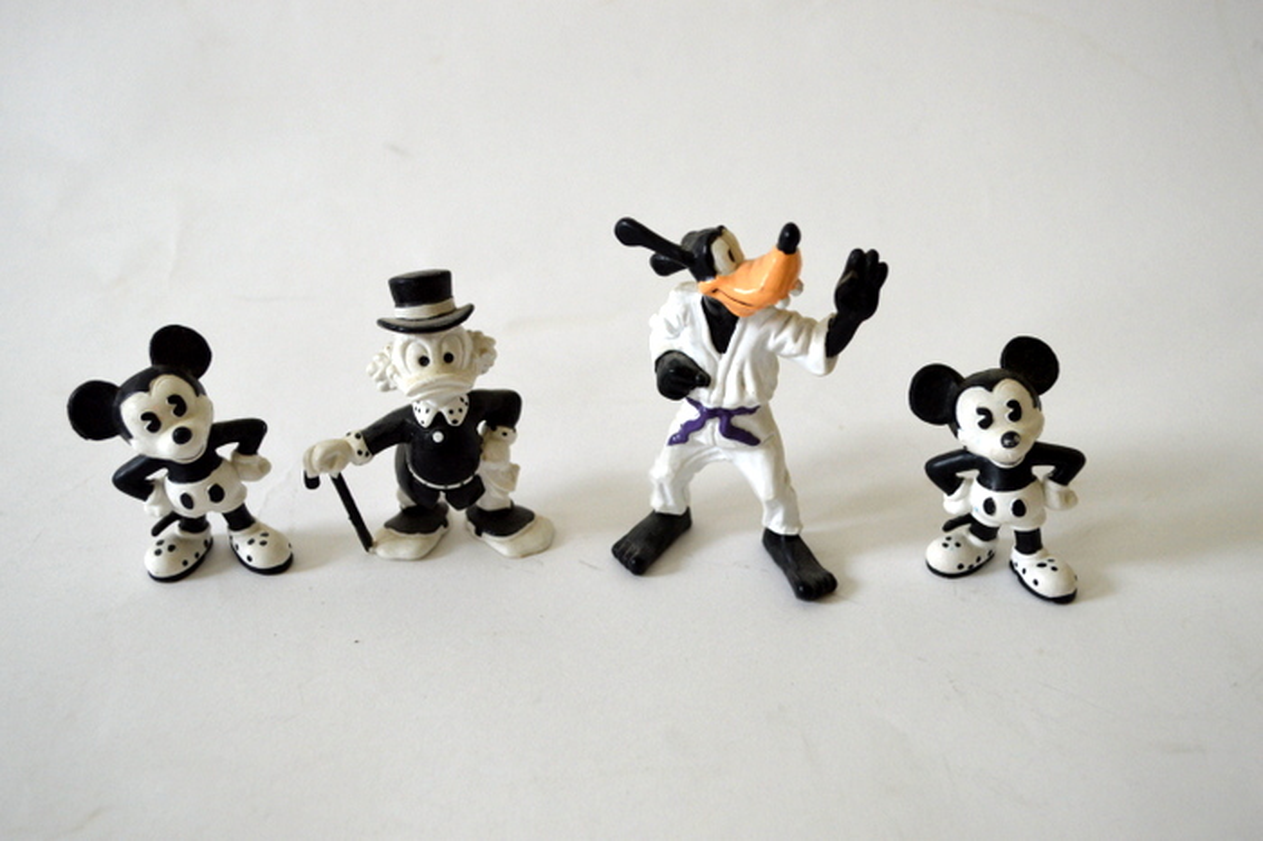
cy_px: 420
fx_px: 1525
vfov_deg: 30.8
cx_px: 632
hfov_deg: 45.0
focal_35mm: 44
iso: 400
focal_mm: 29
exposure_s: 1/80
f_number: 4.5
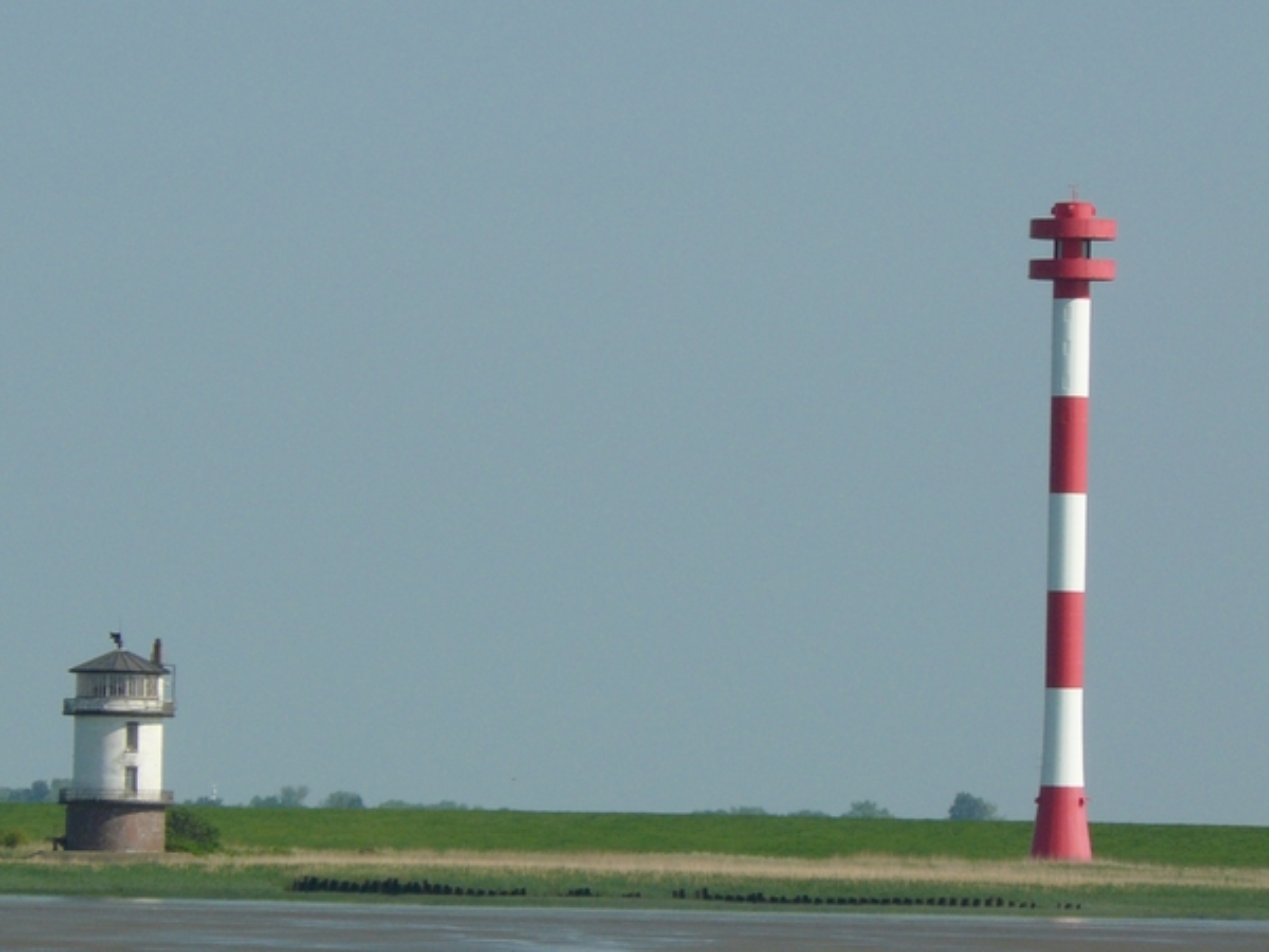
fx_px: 15580
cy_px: 476
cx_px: 634
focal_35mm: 425
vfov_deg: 3.5
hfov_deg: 4.7
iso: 100
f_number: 7.1
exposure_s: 1/500
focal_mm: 59
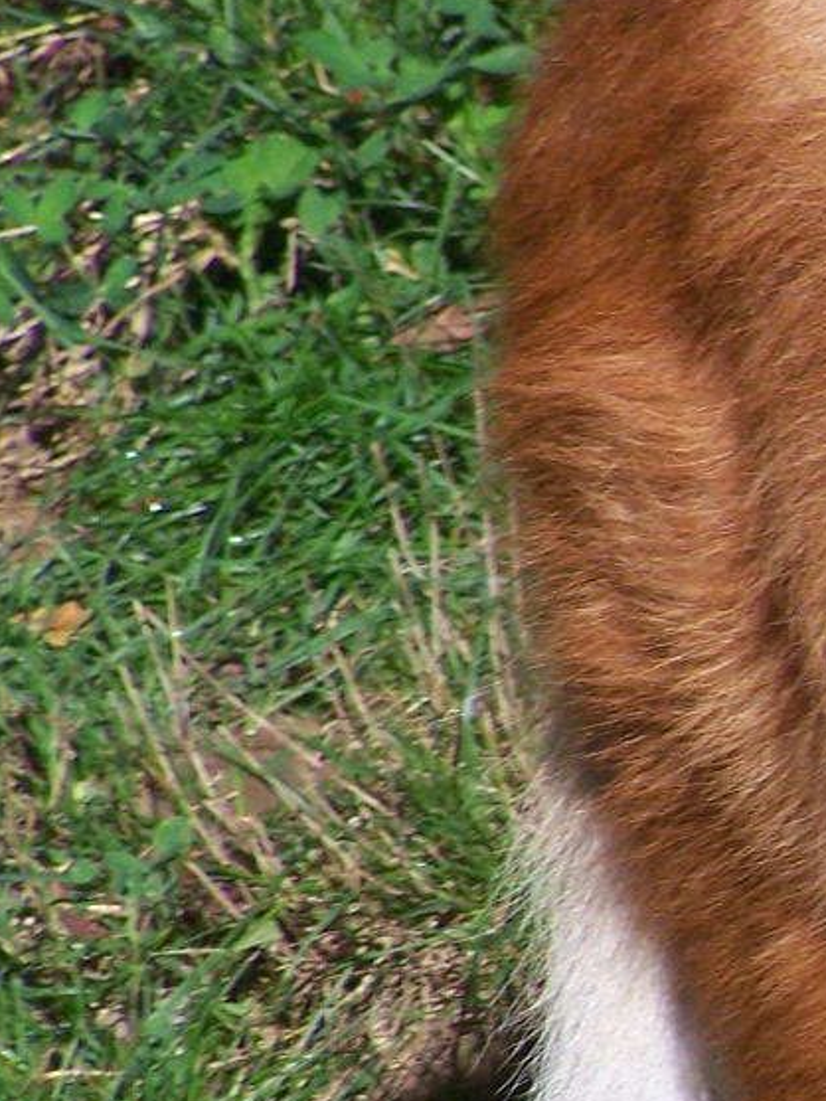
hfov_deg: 1.6
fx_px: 28973
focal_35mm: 911
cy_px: 575
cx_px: 1531
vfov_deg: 2.2
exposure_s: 1/320
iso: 64
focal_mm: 52.6
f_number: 5
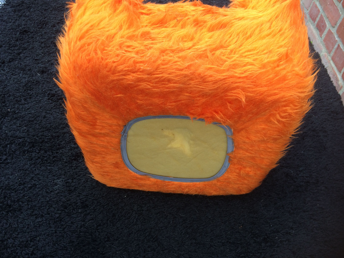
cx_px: 172
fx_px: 288
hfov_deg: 61.7
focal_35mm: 29
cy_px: 129
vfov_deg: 48.2
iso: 32
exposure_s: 1/116
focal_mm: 4.15
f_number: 2.2
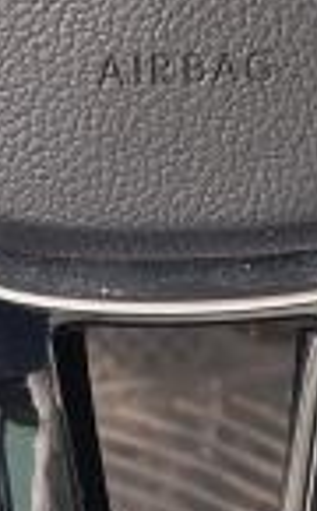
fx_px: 1695
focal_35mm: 122
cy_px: -88
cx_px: 194
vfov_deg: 16.5
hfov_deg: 10.7
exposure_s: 1/120
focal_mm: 5.4
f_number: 1.8
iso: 80
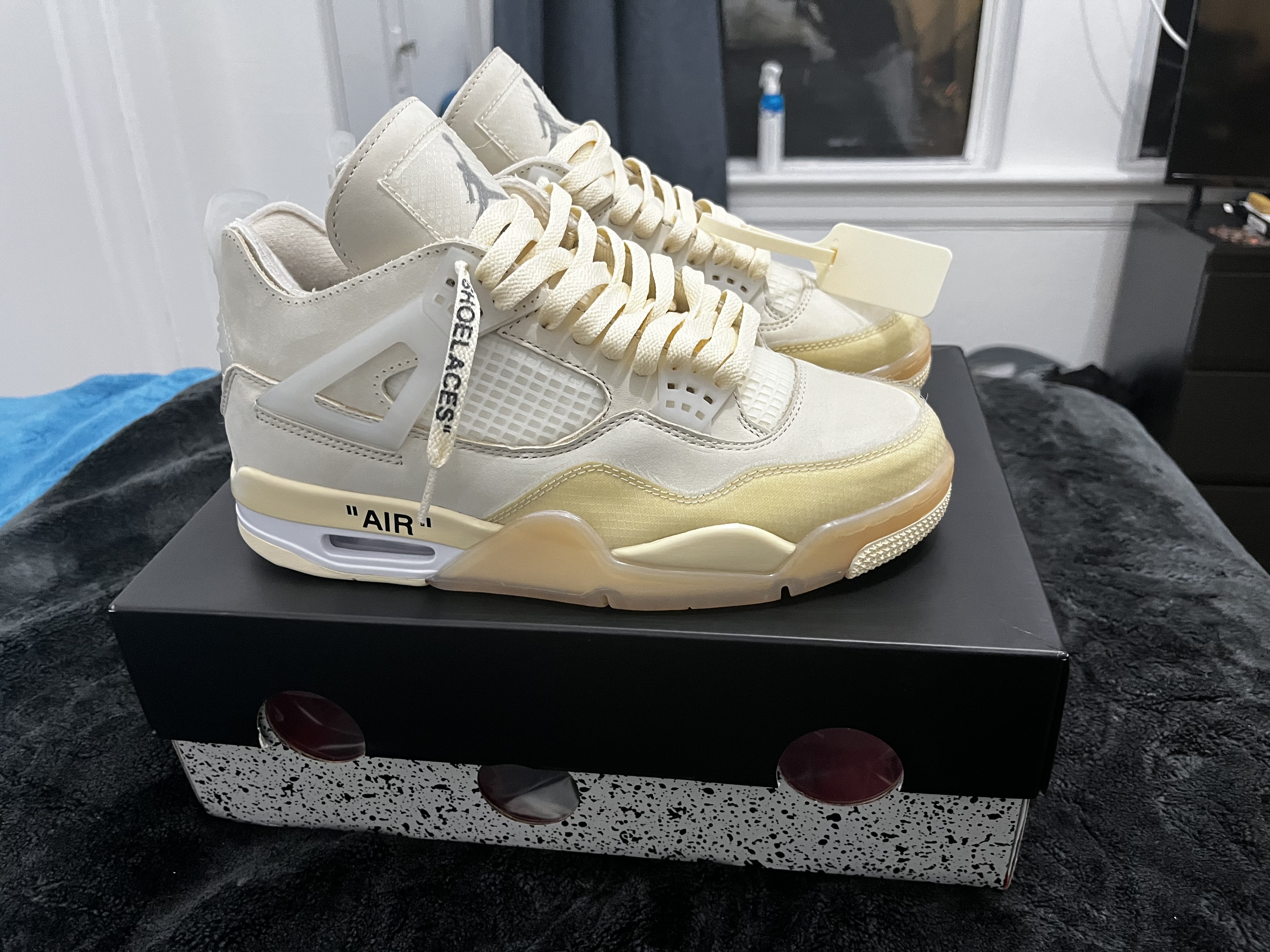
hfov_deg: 67.3
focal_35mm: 26
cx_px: 635
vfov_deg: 53.1
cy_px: 476
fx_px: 954
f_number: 1.6
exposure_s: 1/60
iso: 320
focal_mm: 5.1
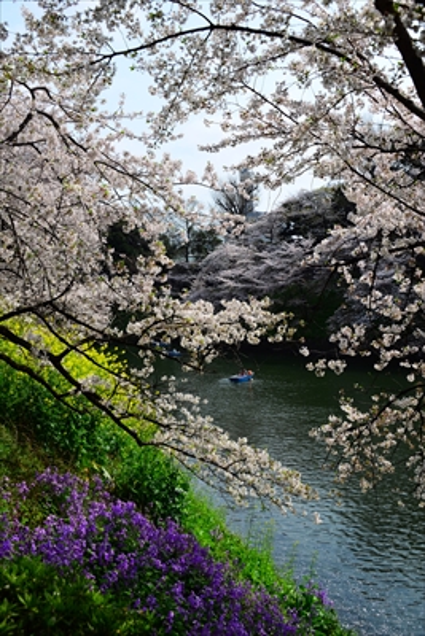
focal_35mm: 36
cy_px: 318
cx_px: 212
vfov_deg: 53.1
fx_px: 637
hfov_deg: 36.9
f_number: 10
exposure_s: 1/400
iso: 200
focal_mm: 36
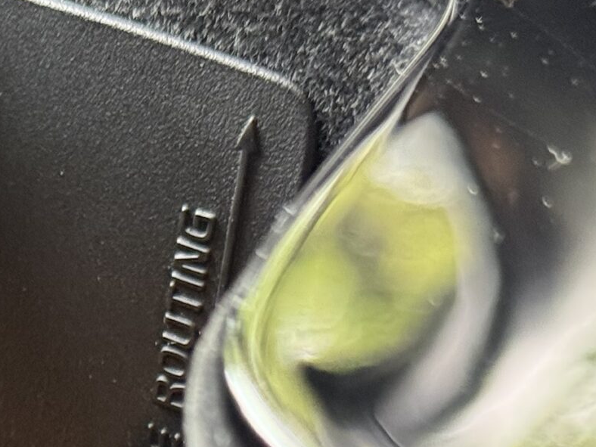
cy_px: 636
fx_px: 2686
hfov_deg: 12.5
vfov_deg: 9.3
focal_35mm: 156
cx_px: -44
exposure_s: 1/40
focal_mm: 6.76
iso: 500
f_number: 1.78
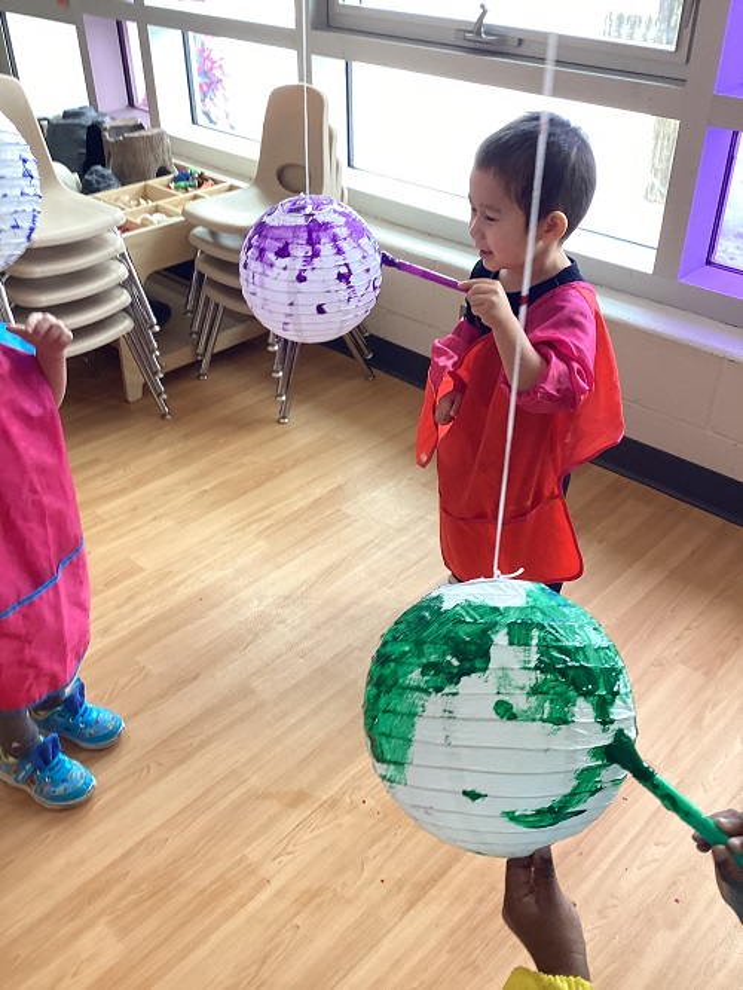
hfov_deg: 45.5
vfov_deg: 58.3
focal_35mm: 31
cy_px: 495
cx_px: 372
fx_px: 887
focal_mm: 3.3
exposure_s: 1/50
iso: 64
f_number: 2.4
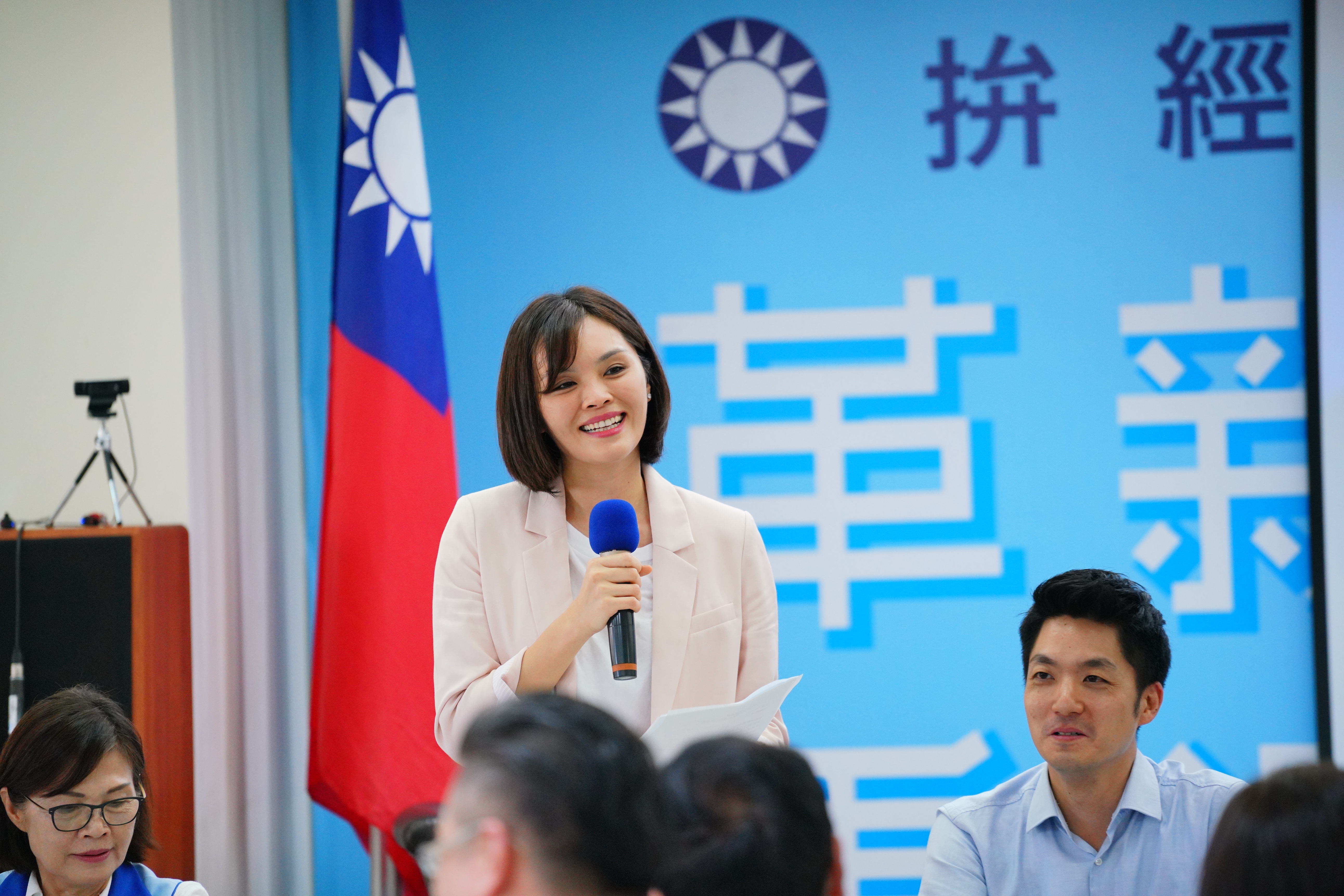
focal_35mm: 200
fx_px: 7468
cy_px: 448
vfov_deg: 6.9
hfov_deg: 10.3
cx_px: 672
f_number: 4
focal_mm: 200
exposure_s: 1/250
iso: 3200
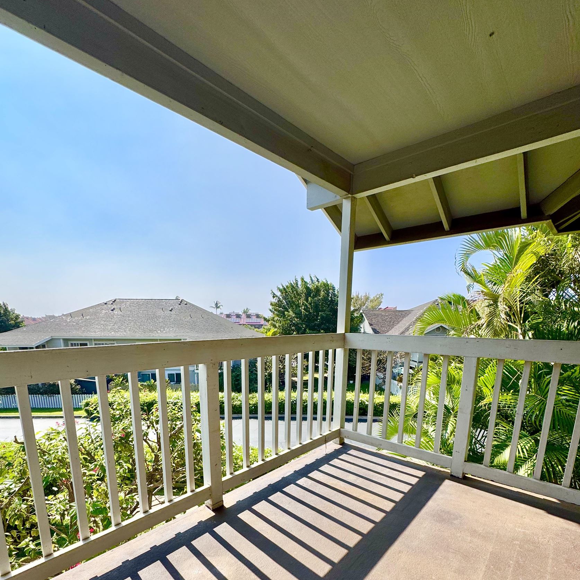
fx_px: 322
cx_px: 283
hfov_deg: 84.0
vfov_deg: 81.2
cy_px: 386
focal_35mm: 17
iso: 50
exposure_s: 1/2674
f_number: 2.2
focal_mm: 2.22
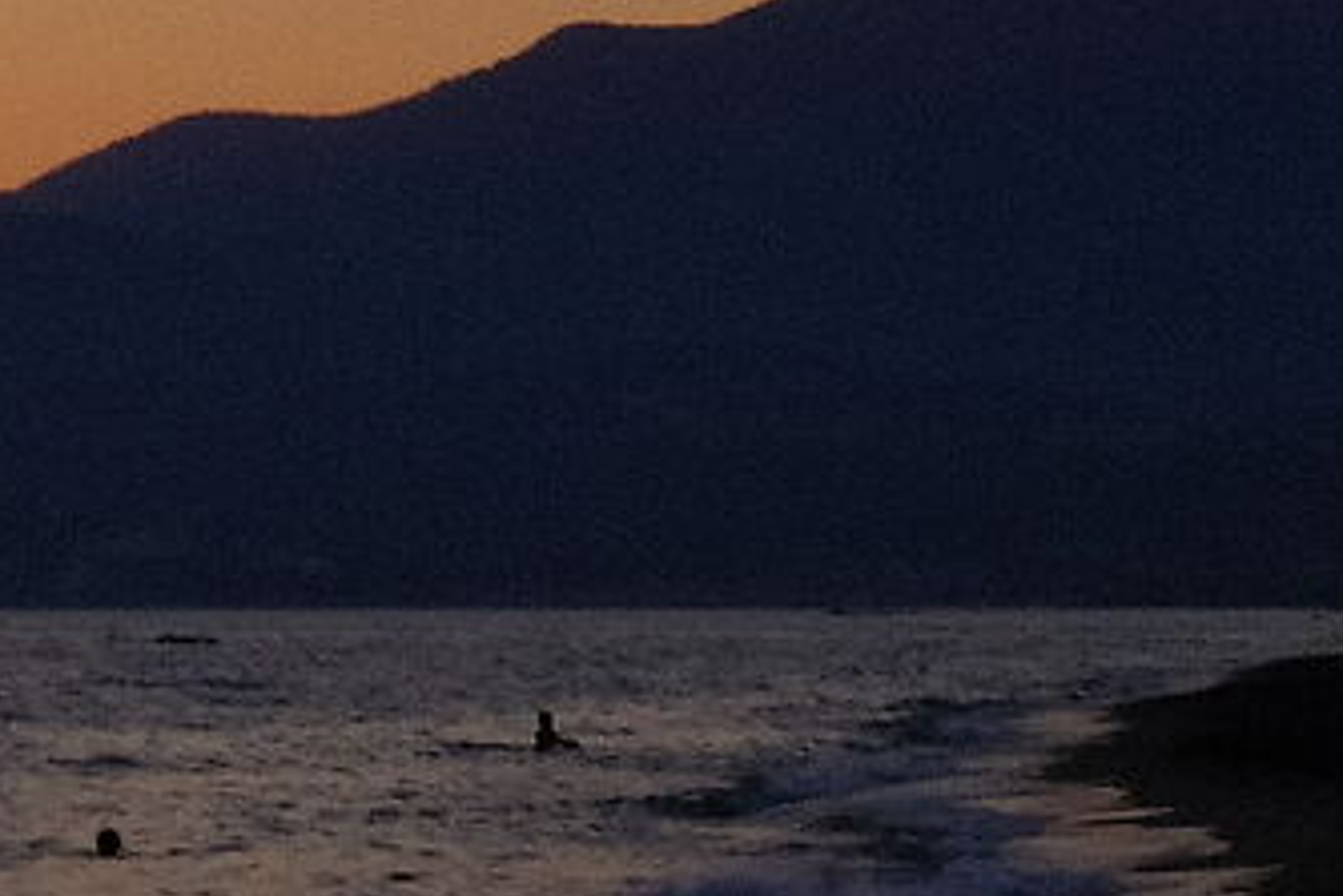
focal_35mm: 237
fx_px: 8845
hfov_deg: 8.5
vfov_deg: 5.6
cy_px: -1129
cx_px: -499
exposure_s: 1/30
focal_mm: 22.3
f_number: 18
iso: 200
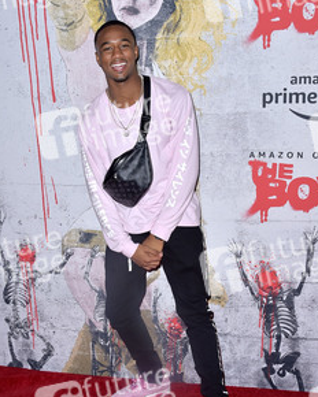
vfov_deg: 42.0
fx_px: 518
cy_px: 196
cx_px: 146
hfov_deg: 34.1
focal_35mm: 44
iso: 320
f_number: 7.1
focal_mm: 34
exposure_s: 1/250
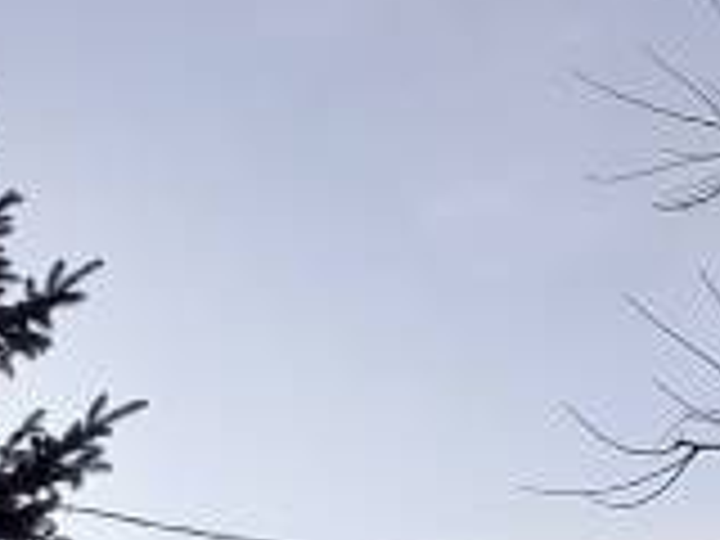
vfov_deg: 16.2
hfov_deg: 23.1
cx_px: 50
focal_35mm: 82
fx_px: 1706
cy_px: 846
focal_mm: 1.65
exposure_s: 1/157
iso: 50
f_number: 2.2
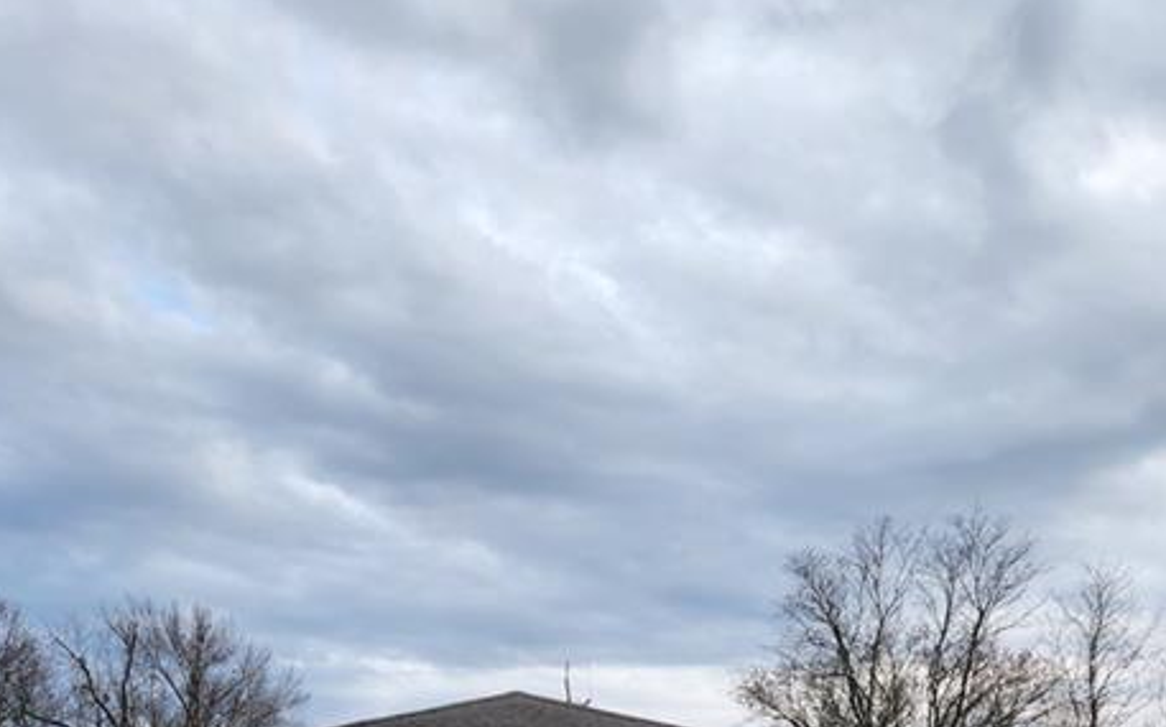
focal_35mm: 41
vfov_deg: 26.9
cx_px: 559
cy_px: 913
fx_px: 1302
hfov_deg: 48.2
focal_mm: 5.4
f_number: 1.8
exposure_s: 1/625
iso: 20
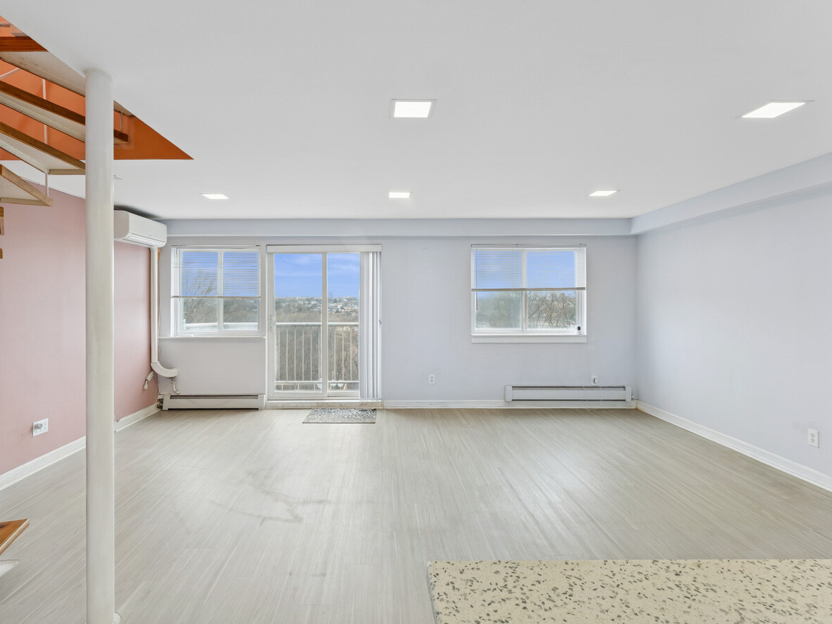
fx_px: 426
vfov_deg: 72.4
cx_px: 353
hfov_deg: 88.0
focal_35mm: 18
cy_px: 296
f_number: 11
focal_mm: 14.6
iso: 100
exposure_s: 1/3
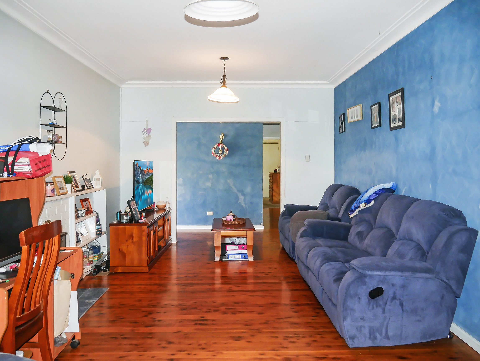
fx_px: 416
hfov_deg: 59.9
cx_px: 240
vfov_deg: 46.8
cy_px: 180
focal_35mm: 30
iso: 800
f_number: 3.6
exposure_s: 1/60
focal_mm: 15
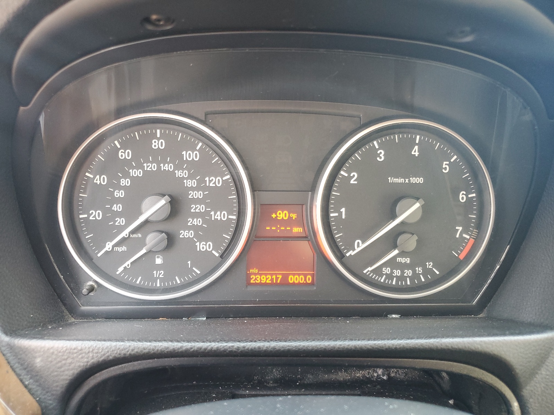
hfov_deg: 67.3
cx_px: 277
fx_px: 416
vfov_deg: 53.1
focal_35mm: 26
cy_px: 208
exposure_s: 1/60.2
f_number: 1.5
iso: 131
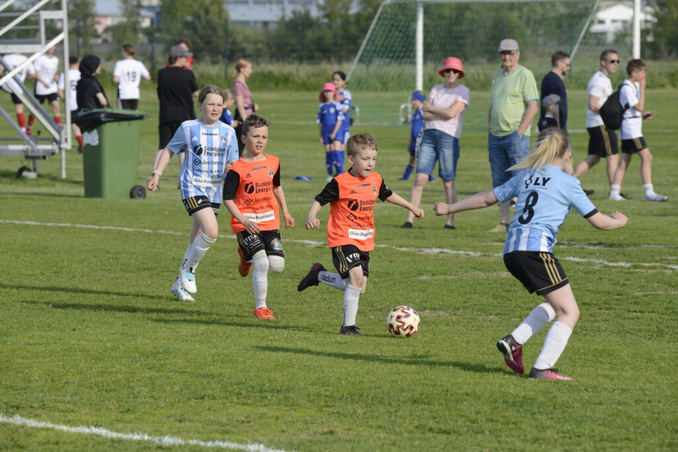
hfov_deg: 8.2
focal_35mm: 250
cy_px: 226
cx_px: 339
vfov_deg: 5.5
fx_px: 4709
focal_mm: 250
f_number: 10
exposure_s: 1/800
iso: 500
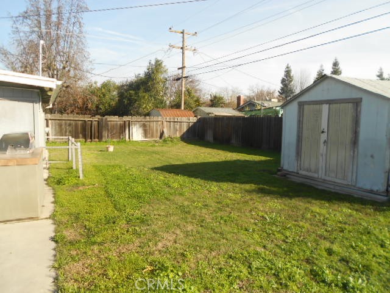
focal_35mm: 26
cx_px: 195
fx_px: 293
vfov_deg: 53.1
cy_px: 146
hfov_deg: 67.3
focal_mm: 4.6
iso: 80
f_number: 3.2
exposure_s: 1/500
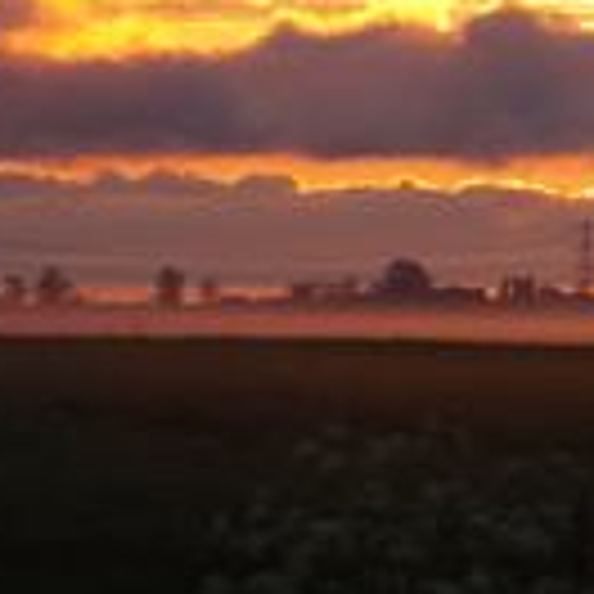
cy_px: 328
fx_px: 11163
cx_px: 752
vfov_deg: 3.0
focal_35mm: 575
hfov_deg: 3.0
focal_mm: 130
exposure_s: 1/80
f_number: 5.6
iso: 100
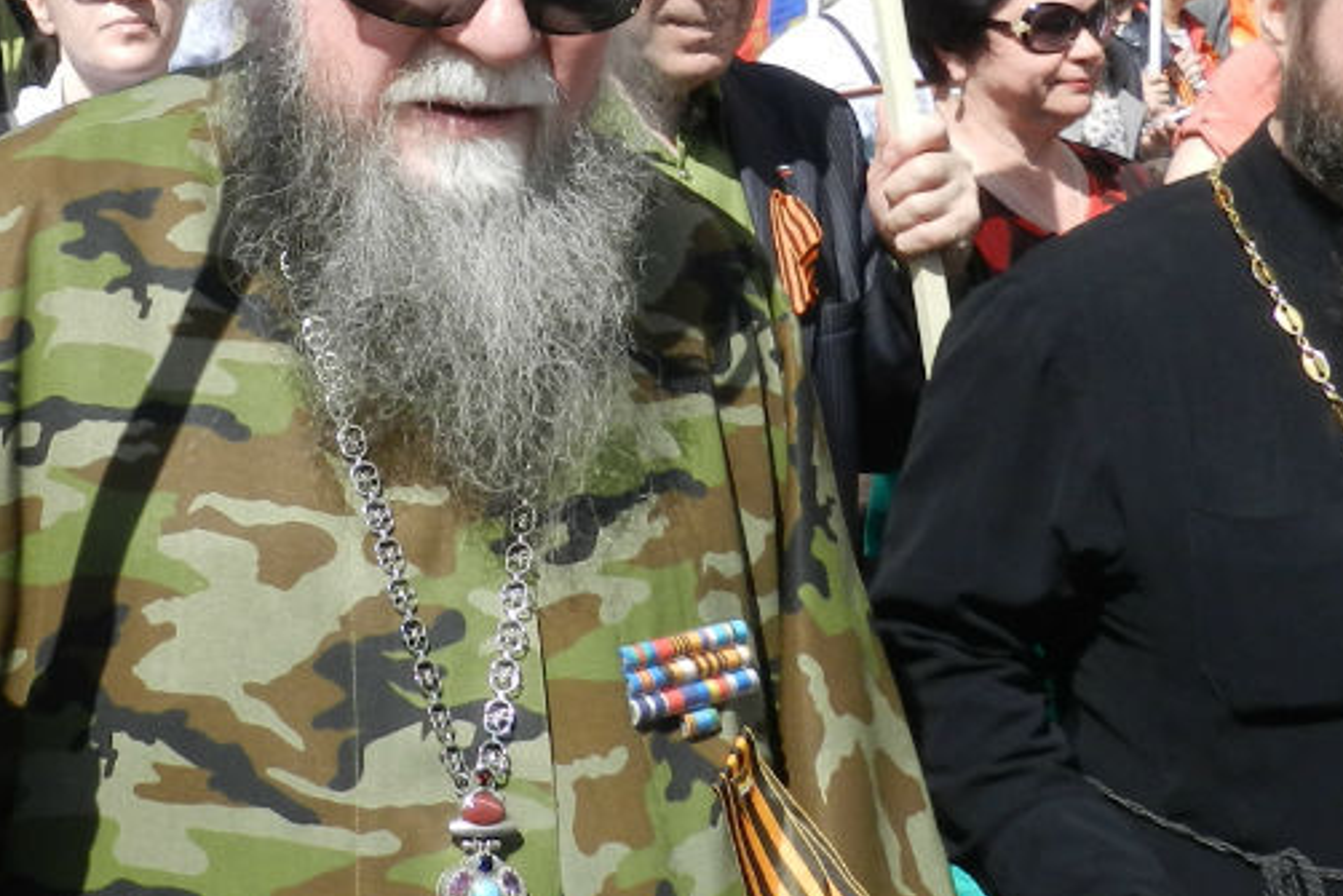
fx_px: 2276
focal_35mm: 61
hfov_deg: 31.7
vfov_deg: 21.4
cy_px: -27
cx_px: 206
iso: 160
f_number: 4
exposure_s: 1/800
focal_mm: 4
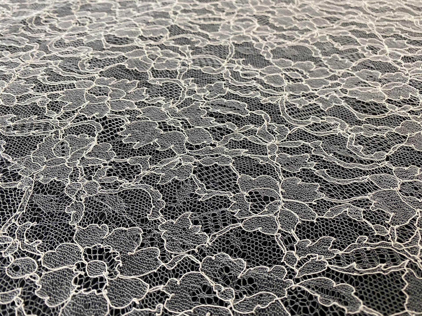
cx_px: 211
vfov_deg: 53.1
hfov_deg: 67.3
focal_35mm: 26
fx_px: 317
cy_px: 158
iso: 125
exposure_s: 1/60
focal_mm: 4.25
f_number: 1.8
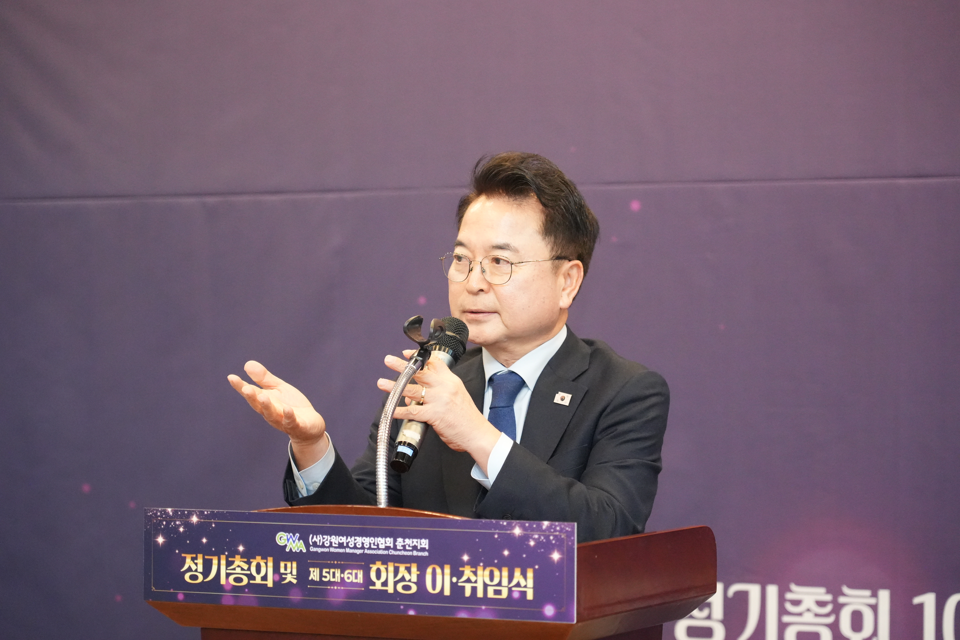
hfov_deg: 19.5
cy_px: 320
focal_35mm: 105
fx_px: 2800
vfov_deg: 13.0
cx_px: 480
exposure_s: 1/250
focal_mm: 105
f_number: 4
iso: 10000
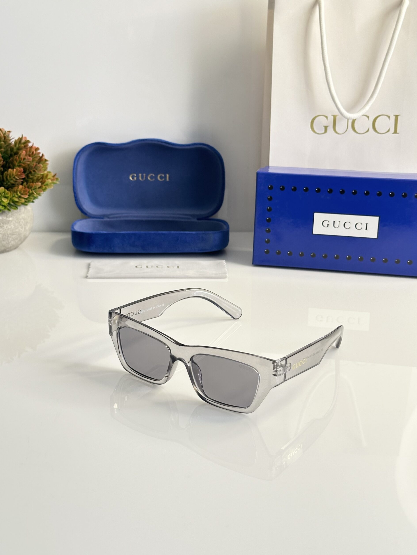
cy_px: 282
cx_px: 205
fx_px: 787
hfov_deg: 29.7
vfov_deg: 38.9
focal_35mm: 49
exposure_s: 1/60
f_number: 1.78
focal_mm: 6.86
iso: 125
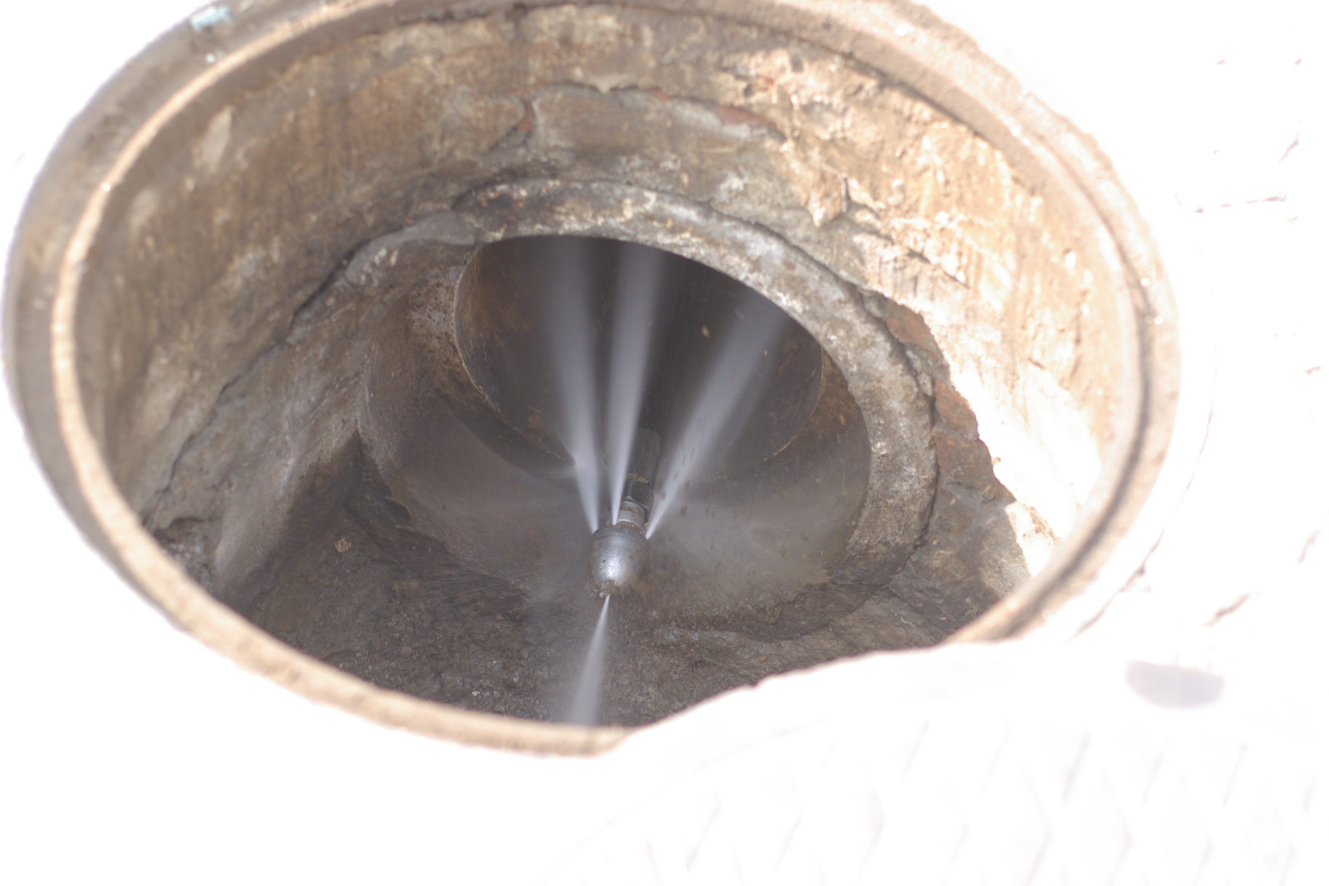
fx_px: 2769
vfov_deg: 18.2
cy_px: 443
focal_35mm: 75
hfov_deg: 27.0
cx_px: 664
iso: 140
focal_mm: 50
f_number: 2.8
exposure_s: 1/250
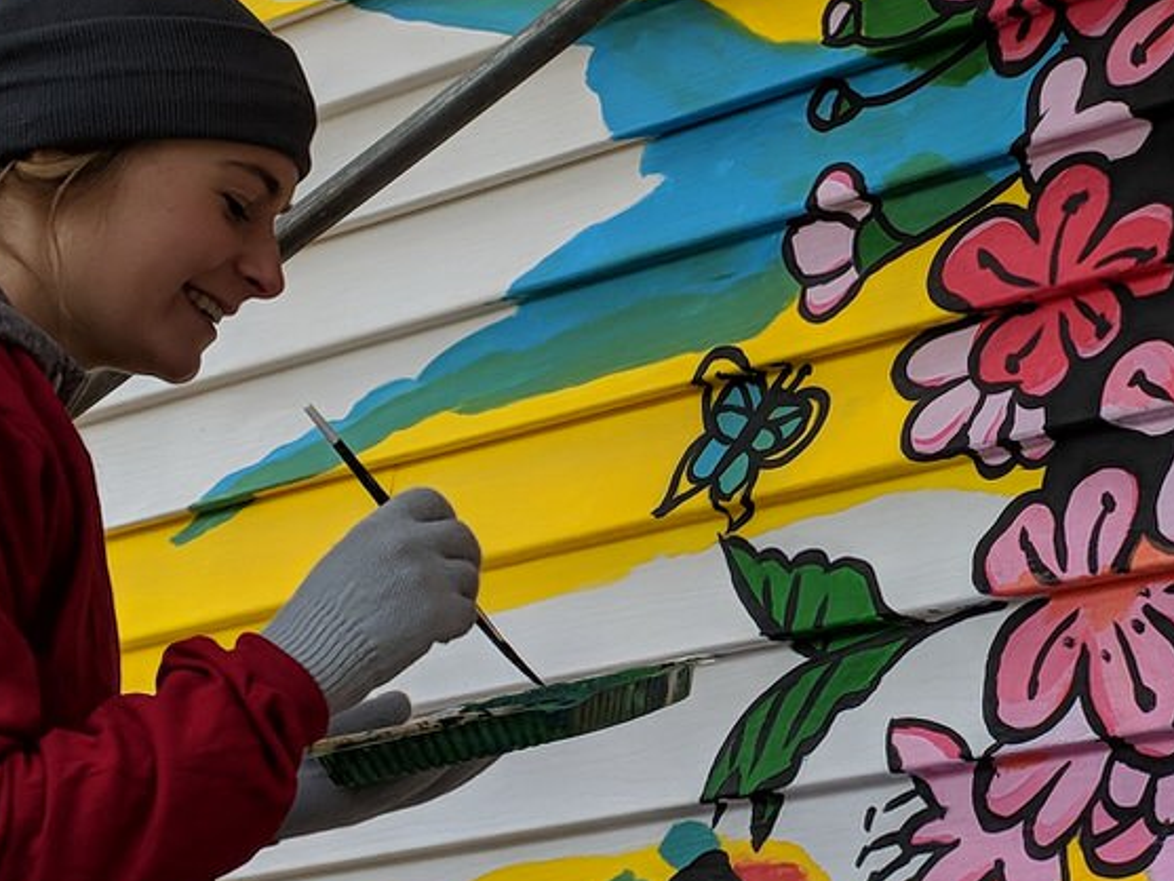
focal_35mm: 97
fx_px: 3290
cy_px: 436
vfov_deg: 15.3
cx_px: 967
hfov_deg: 20.0
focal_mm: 4.44
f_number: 1.8
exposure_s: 1/709
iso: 51
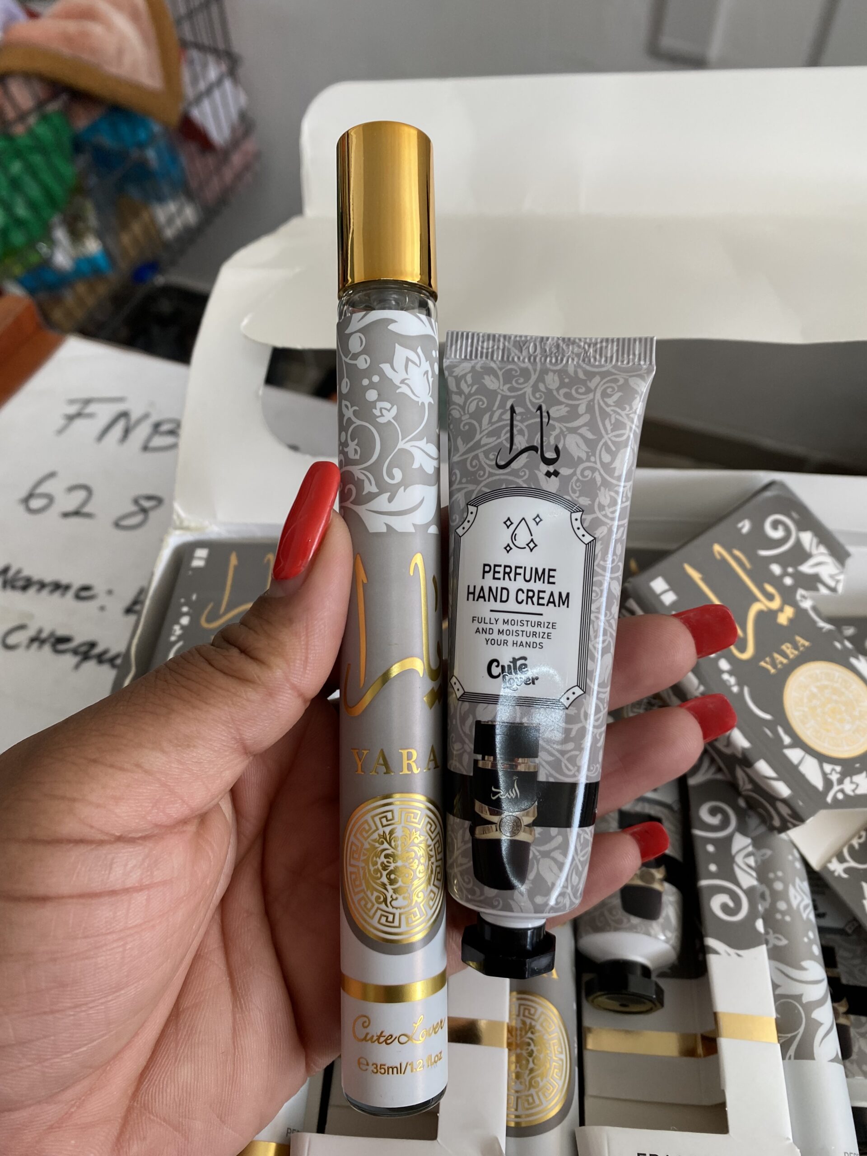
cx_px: 434
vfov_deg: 67.3
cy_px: 578
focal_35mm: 26
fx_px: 868
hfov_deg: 53.1
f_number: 1.8
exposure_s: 1/121
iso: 125
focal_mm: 4.25
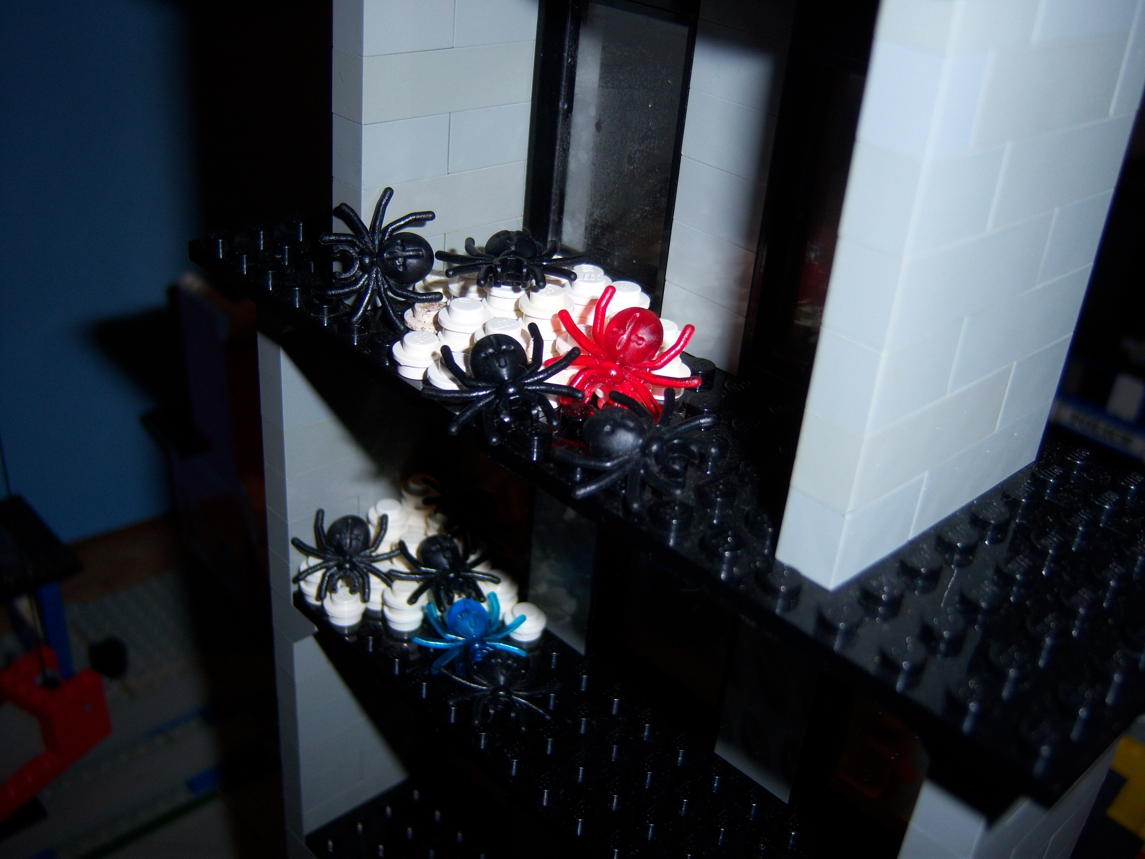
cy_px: 430
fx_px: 1191
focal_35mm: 36
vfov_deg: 39.7
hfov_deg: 51.4
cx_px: 572
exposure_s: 1/60
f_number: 2.8
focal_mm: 7.5
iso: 80
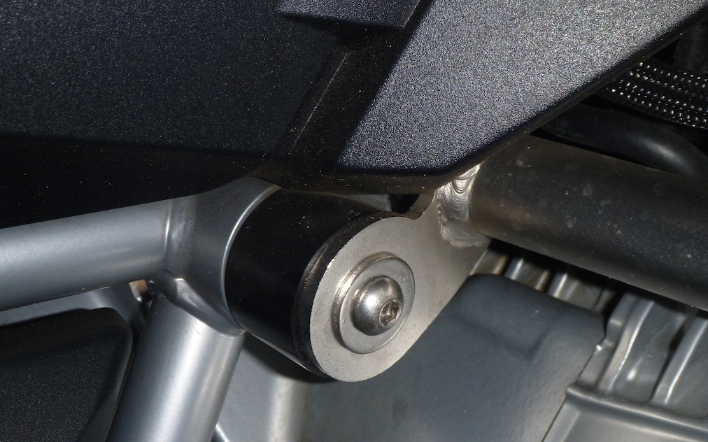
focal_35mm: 59
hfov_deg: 34.6
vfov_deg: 22.0
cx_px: 351
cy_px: 245
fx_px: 1138
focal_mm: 9.8
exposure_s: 1/60
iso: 100
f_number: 4.9
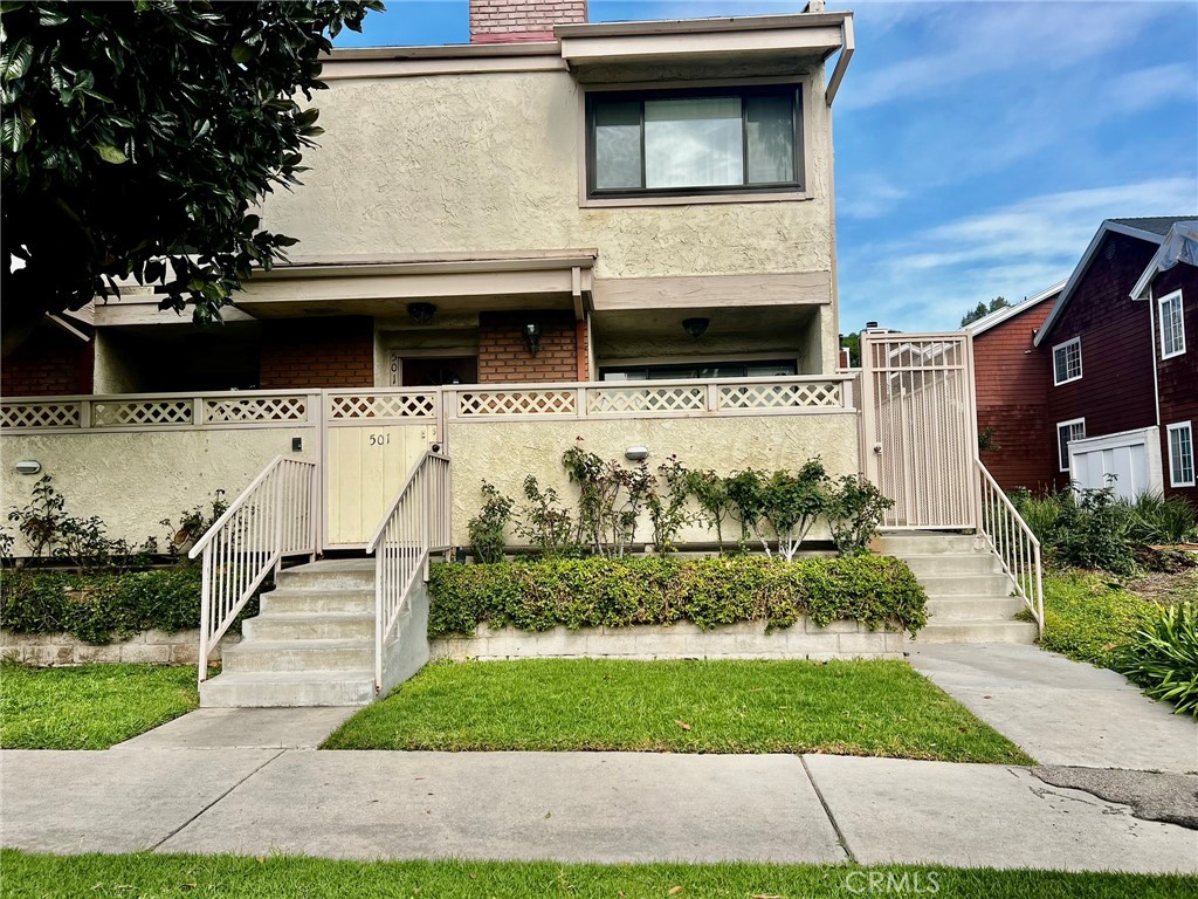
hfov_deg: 67.3
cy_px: 450
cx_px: 599
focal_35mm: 26
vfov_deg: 53.1
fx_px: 900
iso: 50
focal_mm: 5.7
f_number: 1.5
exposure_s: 1/3571
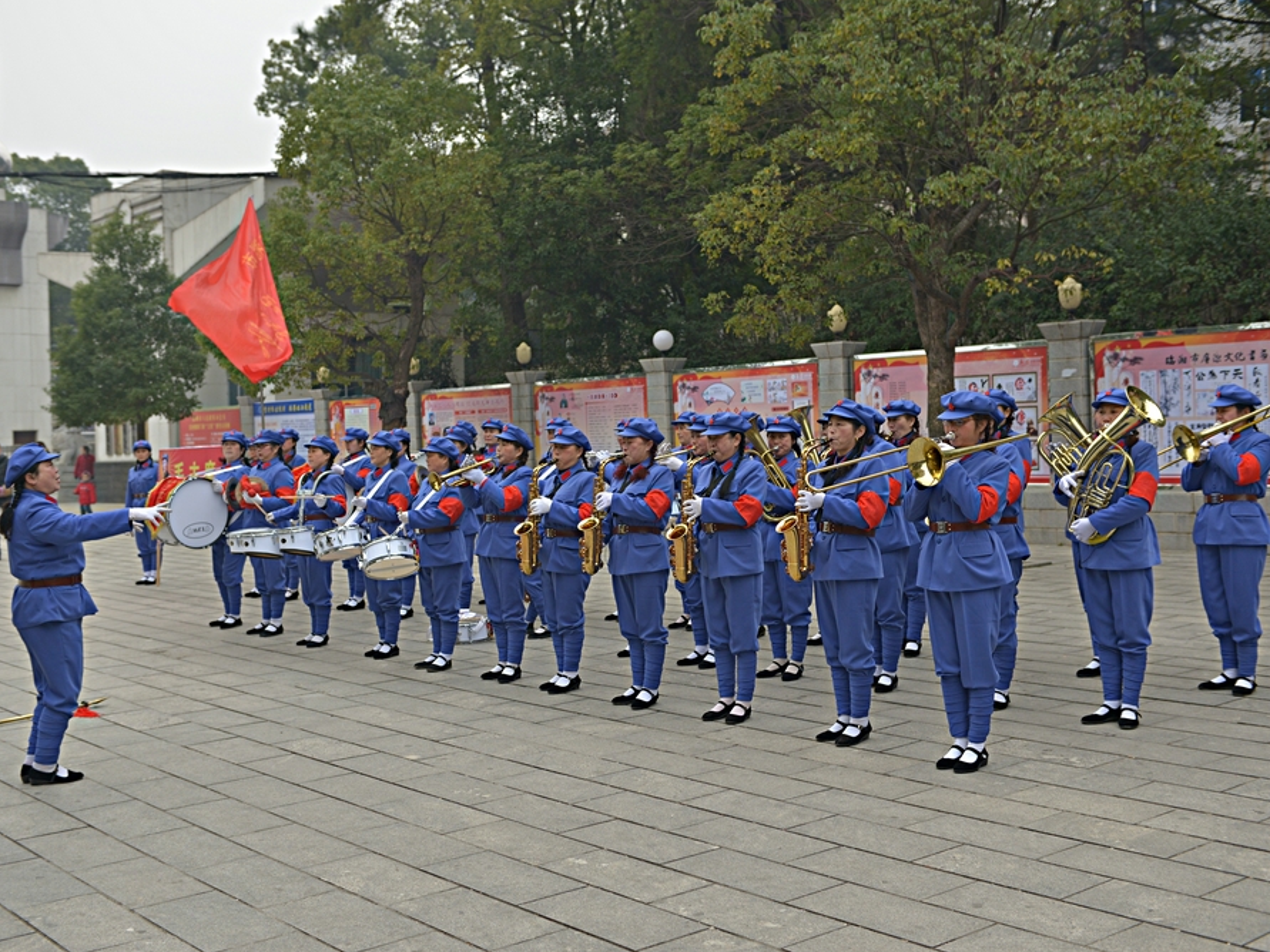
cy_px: 477
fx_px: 1541
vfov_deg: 34.3
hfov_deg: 44.8
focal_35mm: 42
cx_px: 604
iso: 400
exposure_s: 1/250
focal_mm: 38
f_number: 3.5
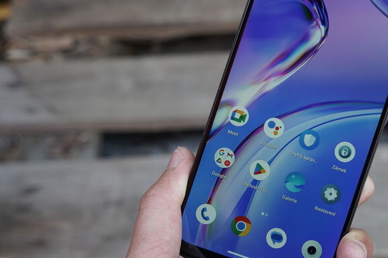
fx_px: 927
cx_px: 312
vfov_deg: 15.9
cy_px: 104
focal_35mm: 86
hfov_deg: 23.3
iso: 640
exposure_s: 1/160
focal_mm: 52
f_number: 7.1
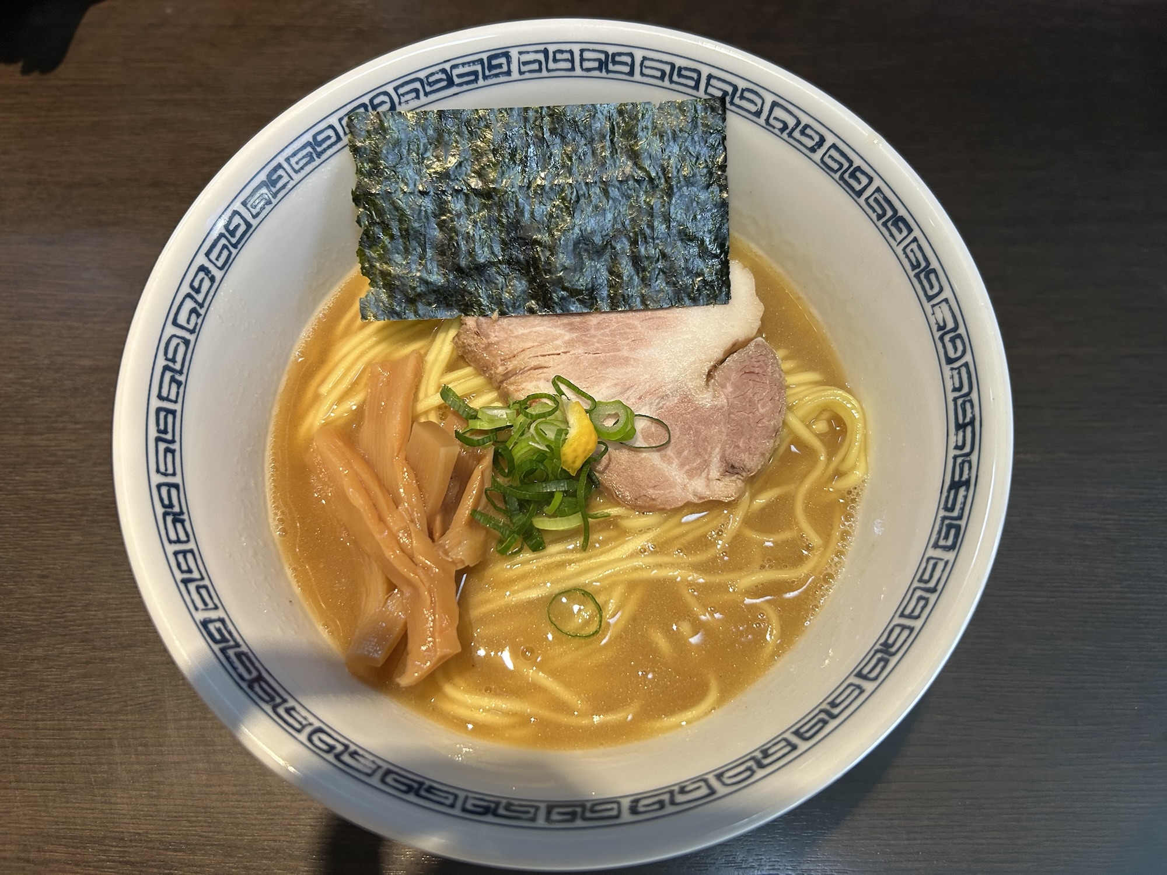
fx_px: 877
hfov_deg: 67.3
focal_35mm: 26
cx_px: 584
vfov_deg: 53.1
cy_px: 438
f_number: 1.5
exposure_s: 1/100
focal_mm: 5.7
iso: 125
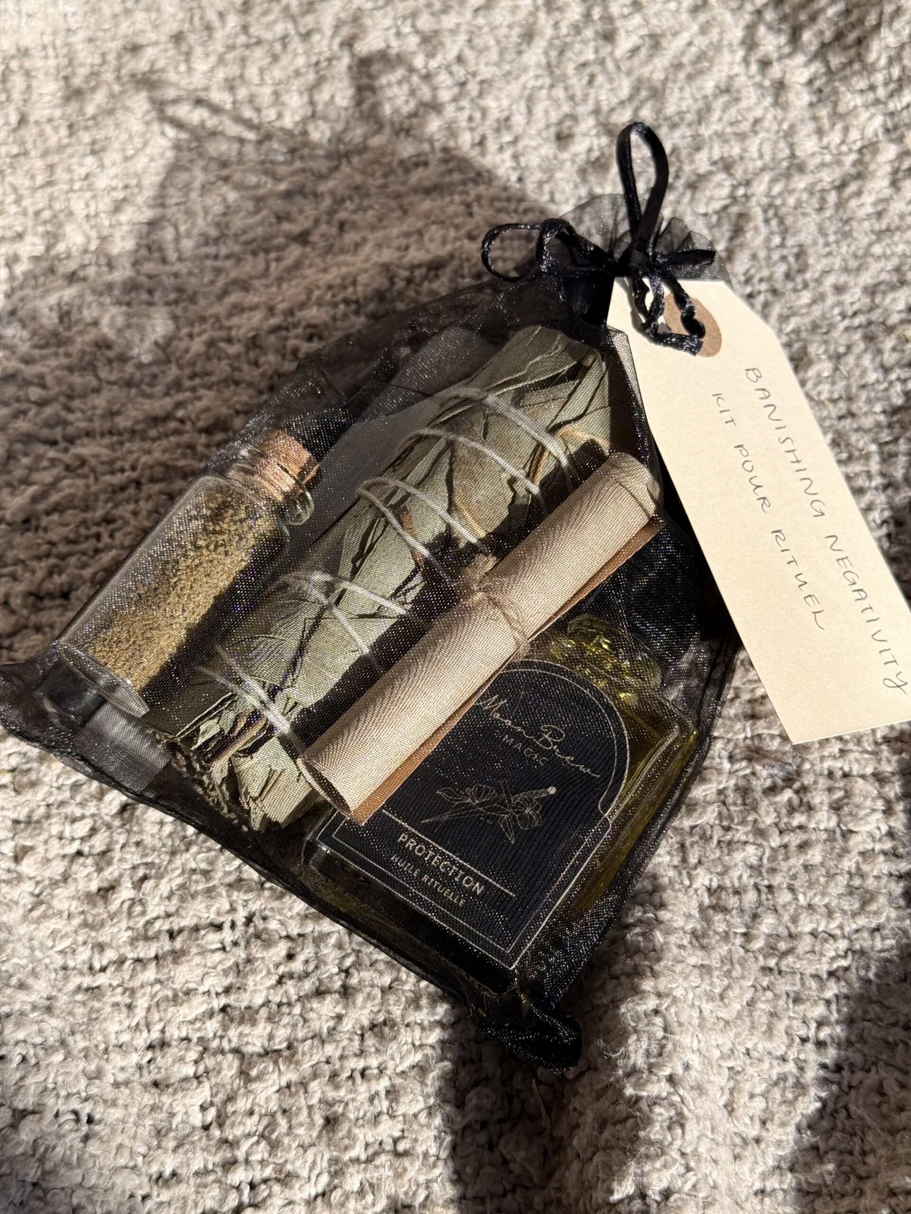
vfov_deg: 39.7
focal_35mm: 48
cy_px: 607
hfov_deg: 30.3
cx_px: 456
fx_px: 1684
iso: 100
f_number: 1.78
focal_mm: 6.76
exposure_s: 1/778
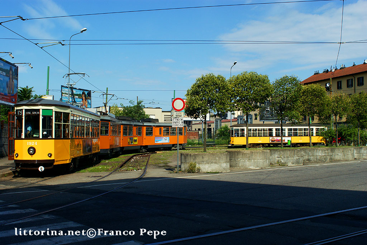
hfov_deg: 43.6
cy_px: 122
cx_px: 184
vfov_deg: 29.8
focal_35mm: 45
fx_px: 459
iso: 200
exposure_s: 1/500
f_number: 9
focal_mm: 30
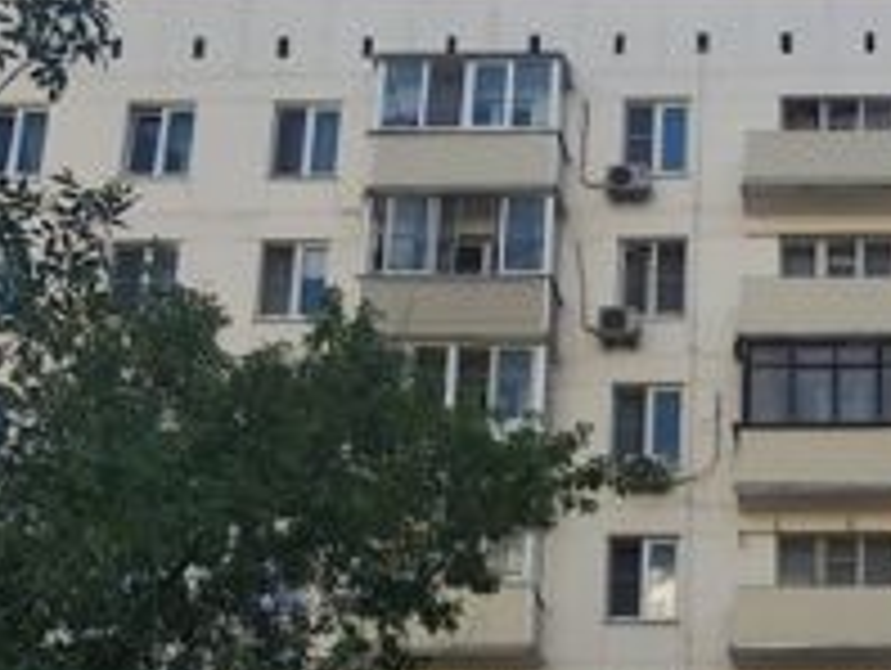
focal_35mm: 84
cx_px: 882
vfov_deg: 16.8
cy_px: 809
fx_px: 2165
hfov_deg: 22.4
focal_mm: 3.81
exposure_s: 1/654
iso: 100
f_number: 2.2
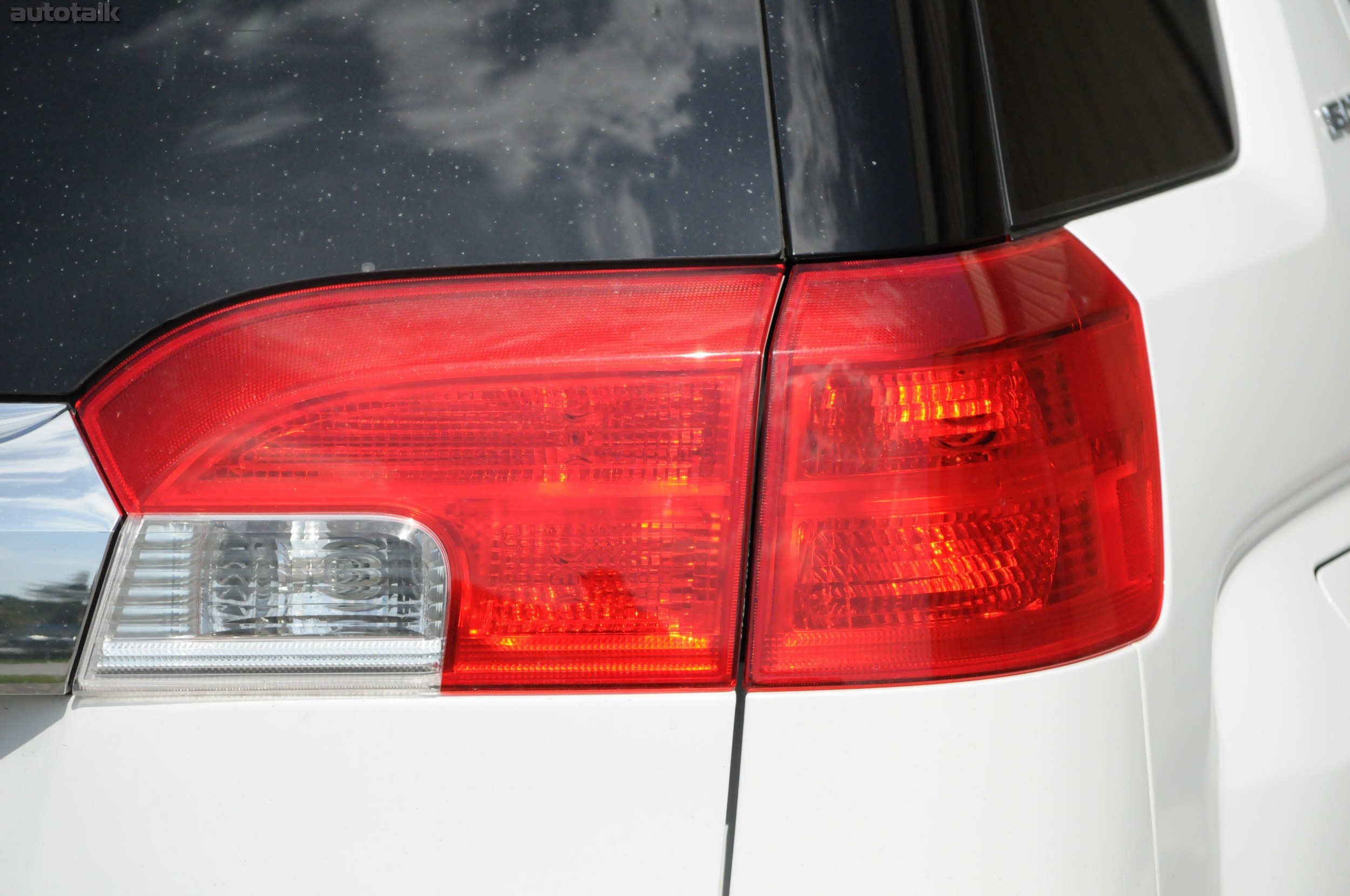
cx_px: 675
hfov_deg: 13.1
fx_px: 5900
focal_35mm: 158
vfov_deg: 8.7
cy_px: 448
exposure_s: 1/8000
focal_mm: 105
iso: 1600
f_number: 7.1
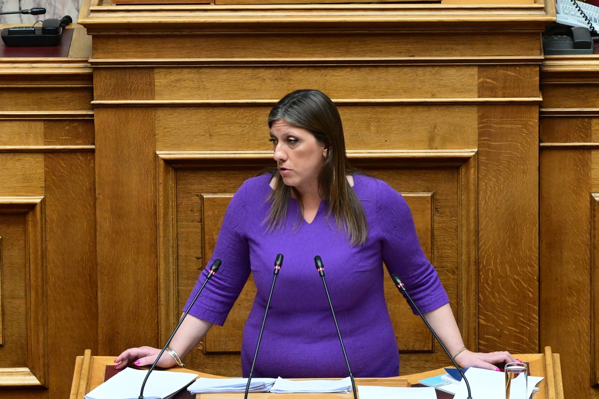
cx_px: 300
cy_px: 200
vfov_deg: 3.8
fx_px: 5990
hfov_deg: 5.7
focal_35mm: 360
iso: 8000
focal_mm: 240
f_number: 5.6
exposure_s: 1/400
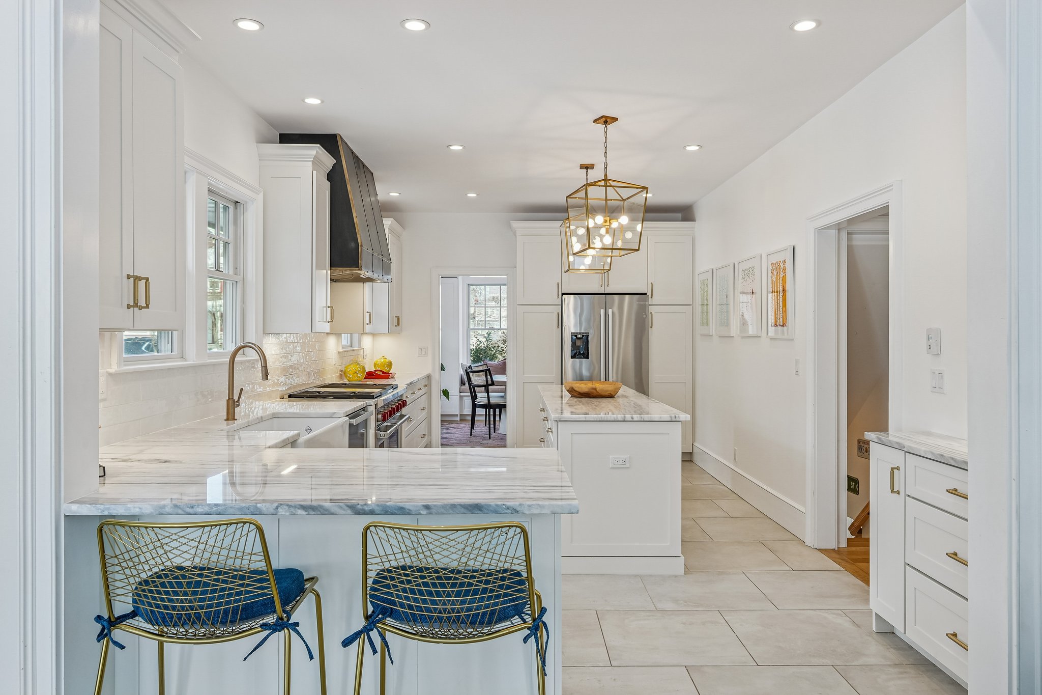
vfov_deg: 53.1
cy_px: 348
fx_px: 695
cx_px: 521
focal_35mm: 24
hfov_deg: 73.7
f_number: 8
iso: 400
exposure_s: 1/40
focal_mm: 16
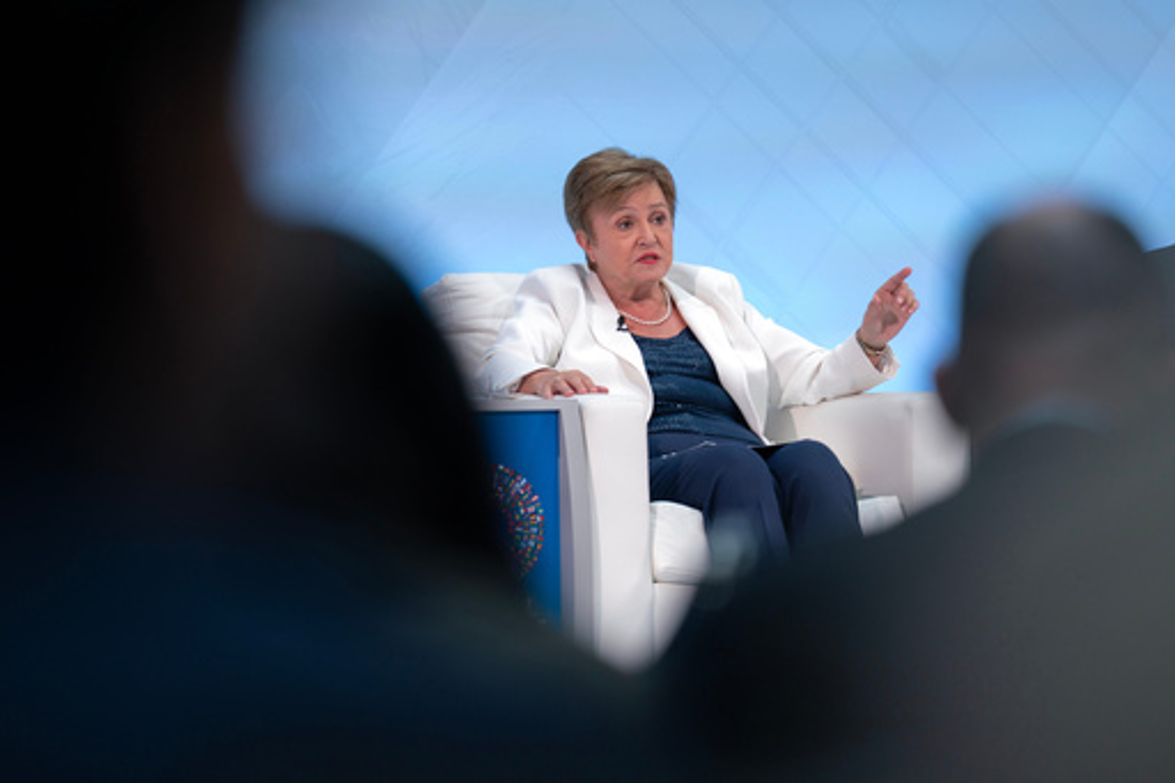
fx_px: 6525
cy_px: 392
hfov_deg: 10.3
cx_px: 588
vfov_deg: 6.9
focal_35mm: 200
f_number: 2.8
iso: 400
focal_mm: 200
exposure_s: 1/500
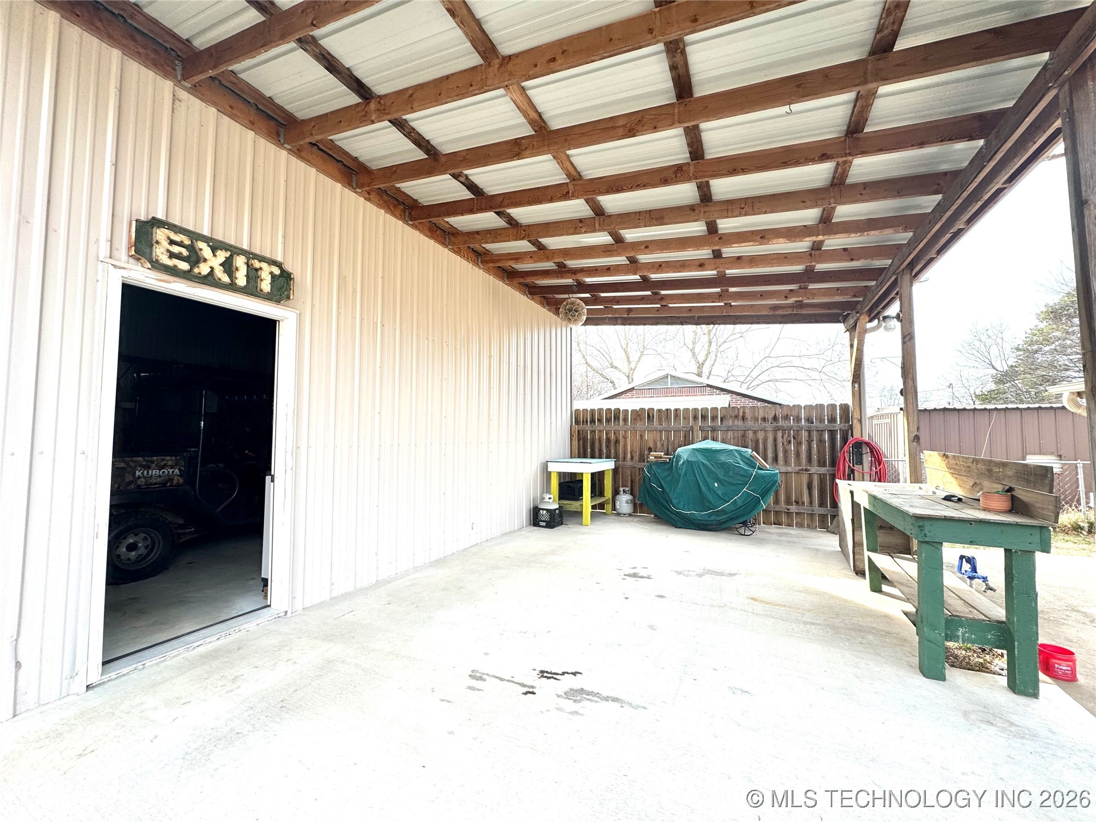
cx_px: 548
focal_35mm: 14
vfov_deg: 85.7
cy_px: 411
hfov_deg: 102.1
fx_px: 443
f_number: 2.2
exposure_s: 1/373
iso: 40
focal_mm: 2.22
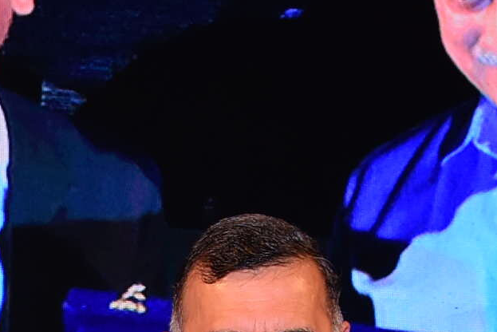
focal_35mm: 245
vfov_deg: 5.5
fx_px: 3384
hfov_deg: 8.4
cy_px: 701
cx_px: 74
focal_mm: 34
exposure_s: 1/160
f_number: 6.3
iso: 800
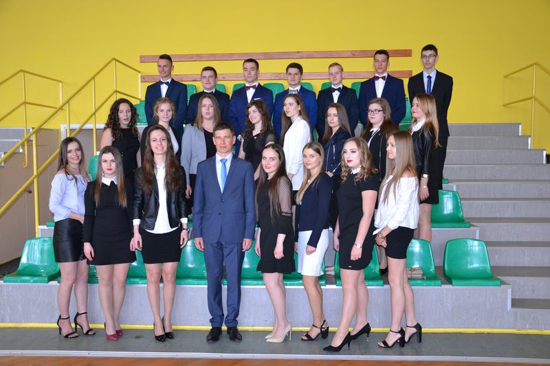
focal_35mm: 36
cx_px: 275
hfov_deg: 53.1
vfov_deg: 36.9
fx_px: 550
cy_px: 183
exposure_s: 1/60
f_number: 3.8
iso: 640
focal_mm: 24
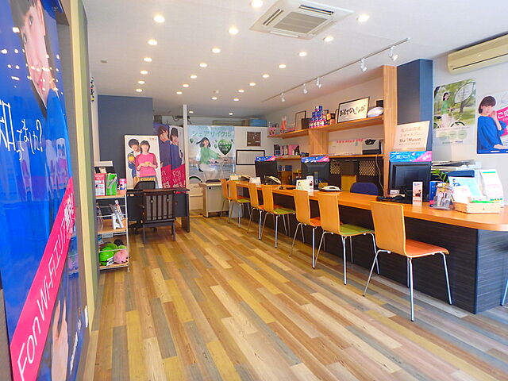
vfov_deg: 63.4
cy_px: 190
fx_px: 308
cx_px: 254
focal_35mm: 21
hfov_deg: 79.0
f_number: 3.5
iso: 200
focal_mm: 3.7
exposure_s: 1/30
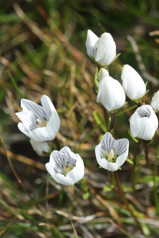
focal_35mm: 135
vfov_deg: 15.2
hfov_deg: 10.2
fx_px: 893
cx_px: 80
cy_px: 119
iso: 200
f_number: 10
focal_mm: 90
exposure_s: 1/200
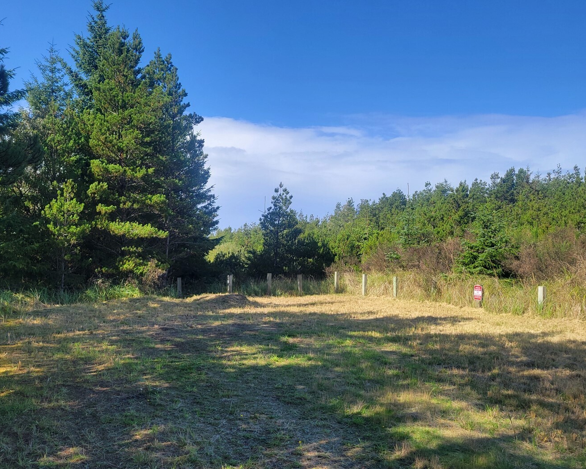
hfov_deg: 57.2
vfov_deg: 47.0
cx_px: 289
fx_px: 538
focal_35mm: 31
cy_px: 260
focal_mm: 5.4
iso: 40
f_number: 1.8
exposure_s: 1/1465
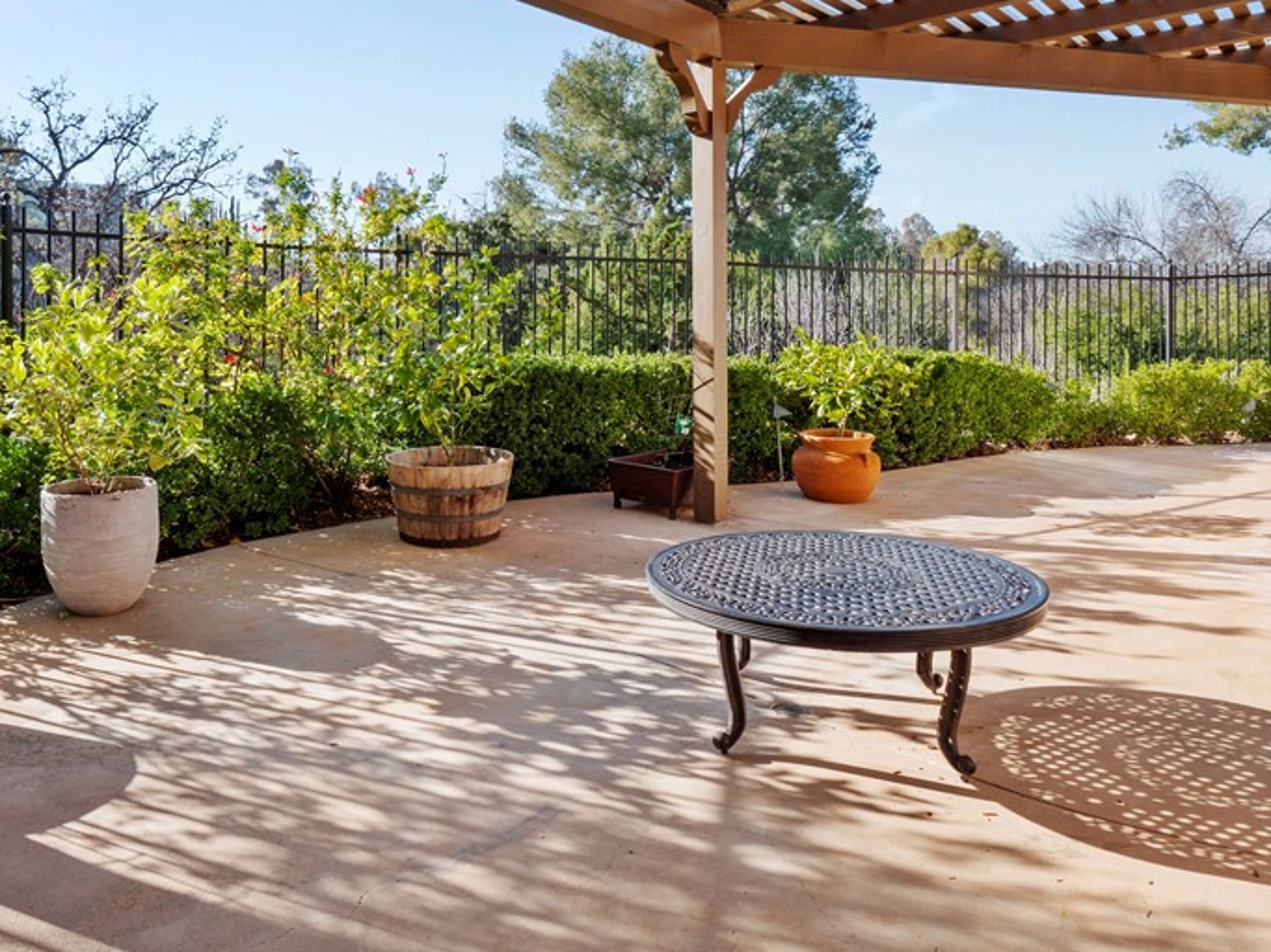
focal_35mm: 24
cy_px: 364
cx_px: 515
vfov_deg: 56.2
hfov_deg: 70.9
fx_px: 881
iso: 200
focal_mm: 8
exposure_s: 1/60
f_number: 8
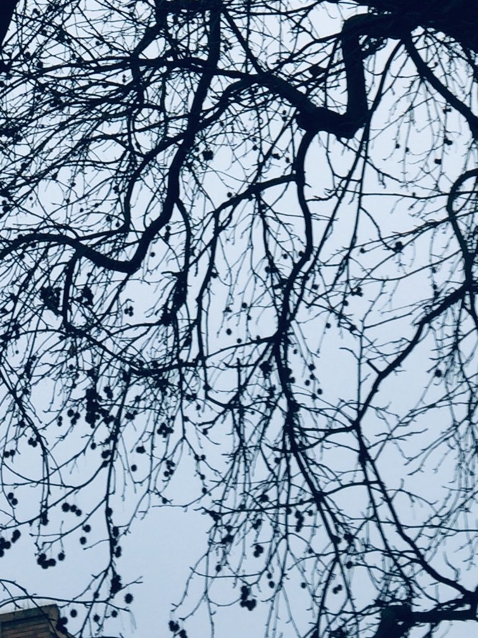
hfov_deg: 15.7
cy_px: -255
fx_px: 1731
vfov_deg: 18.9
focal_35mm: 94
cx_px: 256
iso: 32
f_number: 2.2
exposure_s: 1/120
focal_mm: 4.15
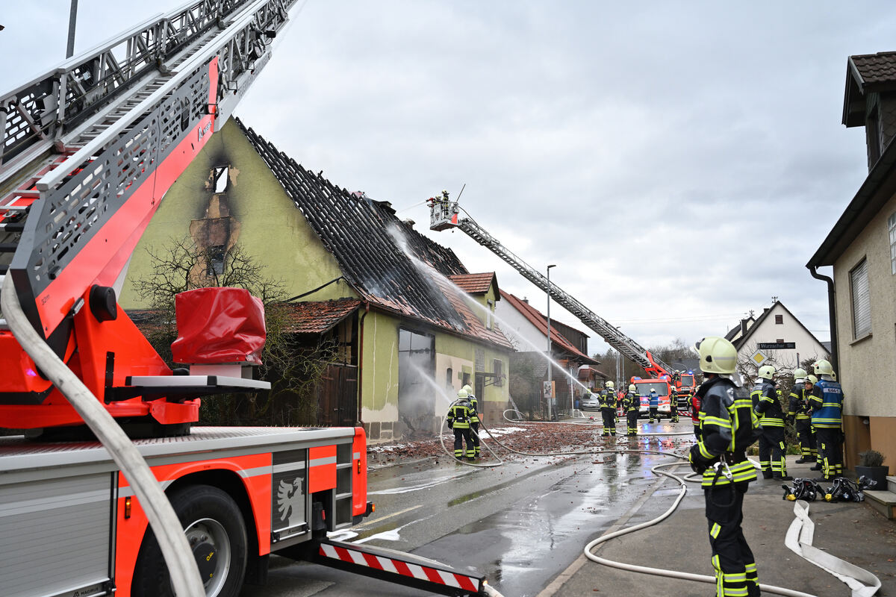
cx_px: 448
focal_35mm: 30
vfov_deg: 44.3
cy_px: 298
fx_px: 734
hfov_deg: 62.8
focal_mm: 29.5
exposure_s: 1/2500
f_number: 3.5
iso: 800
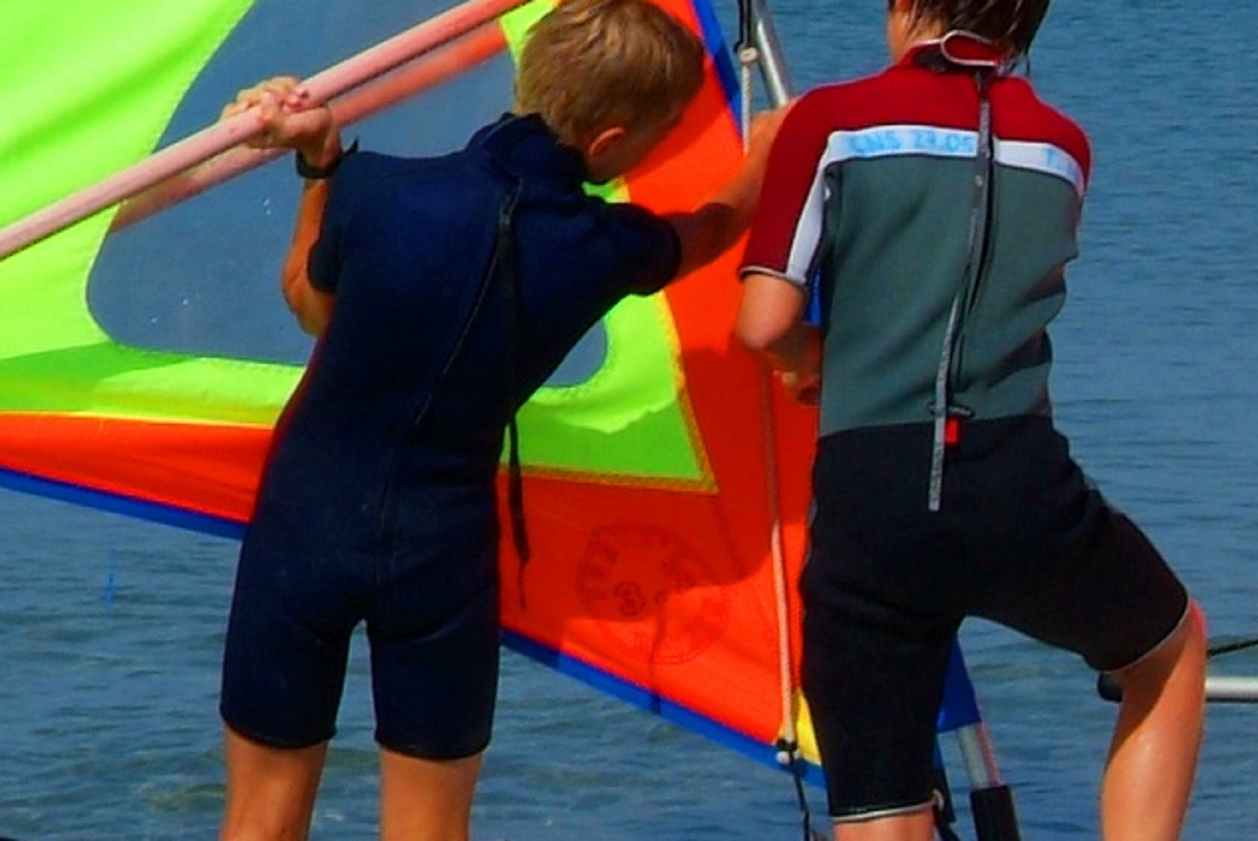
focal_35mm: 343
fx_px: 11994
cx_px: 1864
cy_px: -185
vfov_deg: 4.0
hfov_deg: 5.9
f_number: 13
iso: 200
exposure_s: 1/250
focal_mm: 45
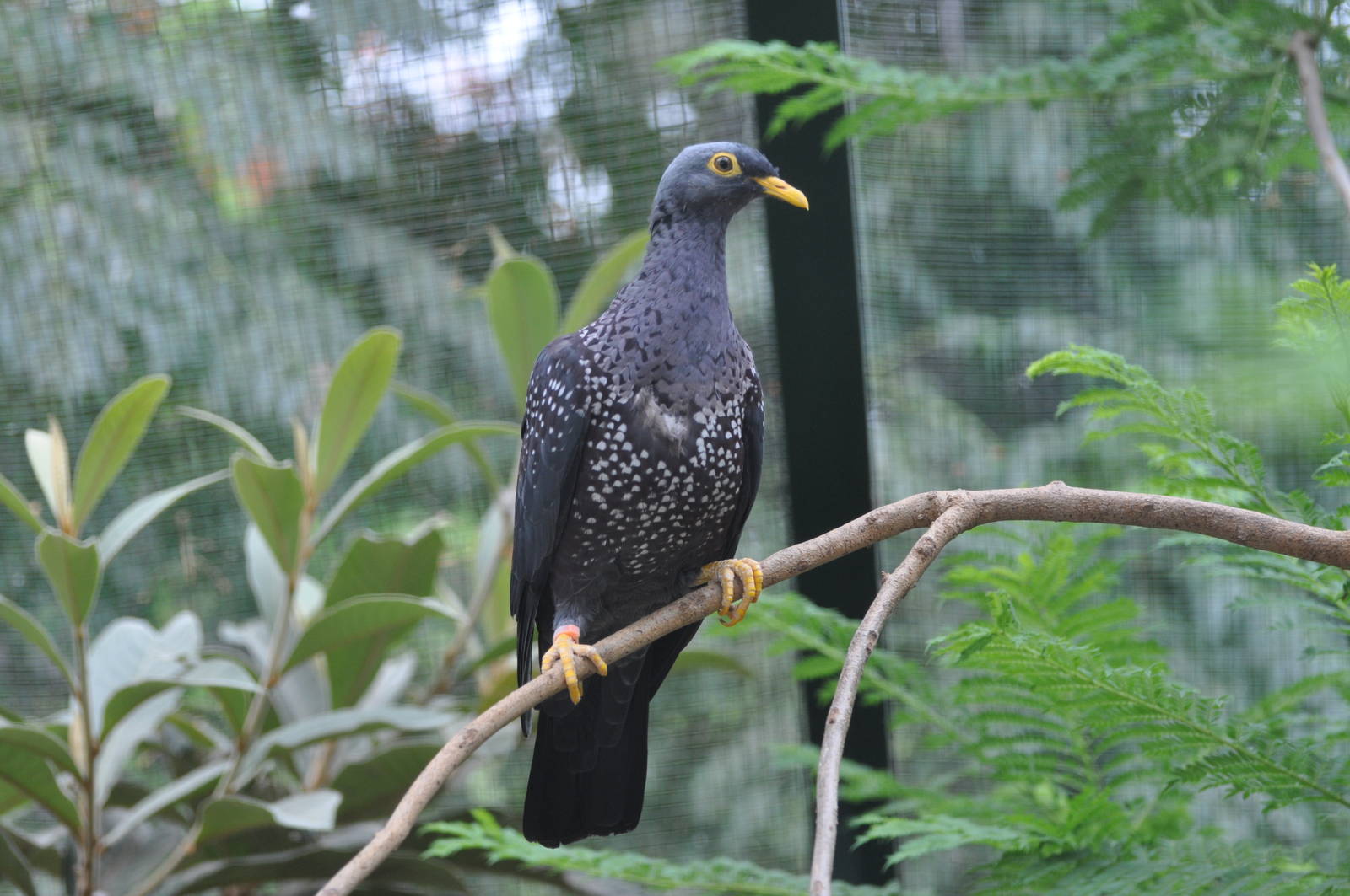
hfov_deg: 13.4
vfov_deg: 8.9
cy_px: 448
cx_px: 675
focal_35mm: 153
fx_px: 5731
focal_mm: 102
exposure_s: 1/250
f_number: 4.5
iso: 560
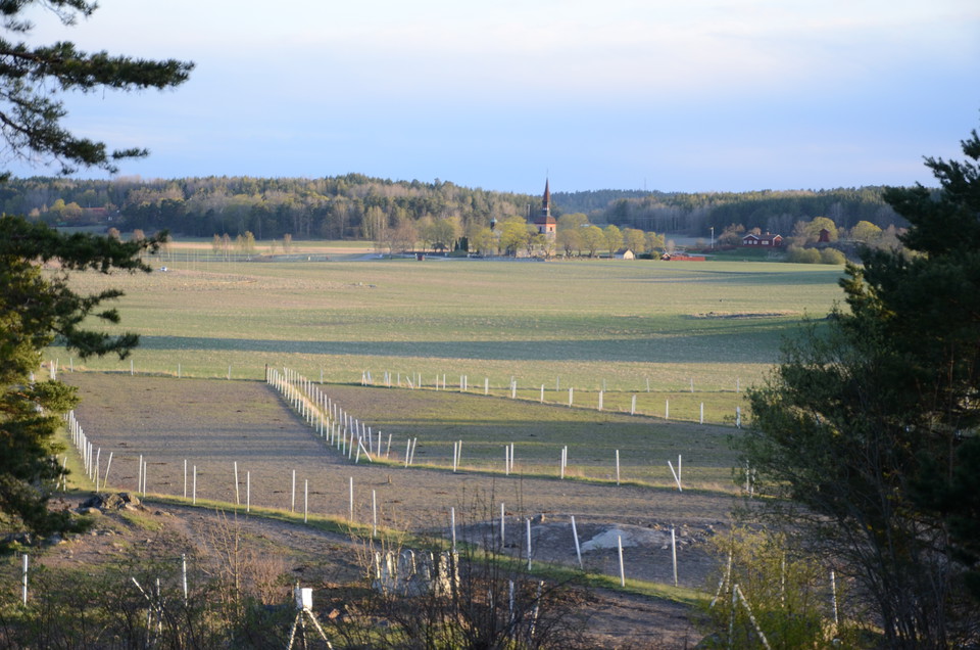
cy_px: 325
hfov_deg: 20.7
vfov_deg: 13.8
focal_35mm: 99
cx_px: 490
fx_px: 2690
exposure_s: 1/500
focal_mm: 66
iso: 800
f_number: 5.6
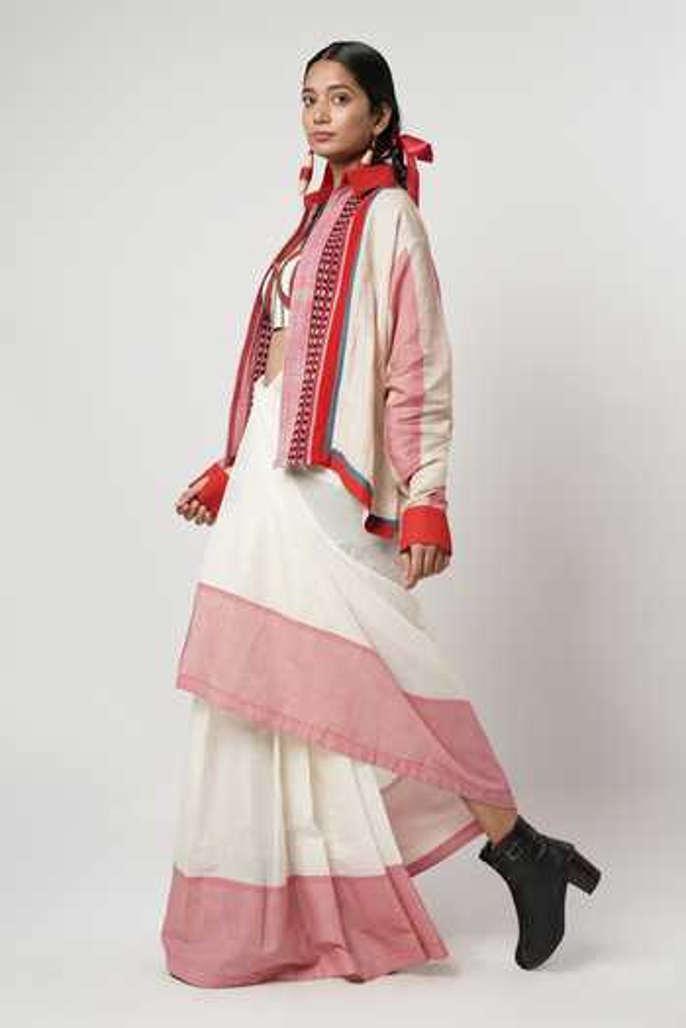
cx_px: 343
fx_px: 1426
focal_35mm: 50
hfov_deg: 27.0
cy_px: 514
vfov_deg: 39.7
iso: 100
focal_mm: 49.9
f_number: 5.6
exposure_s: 1/200
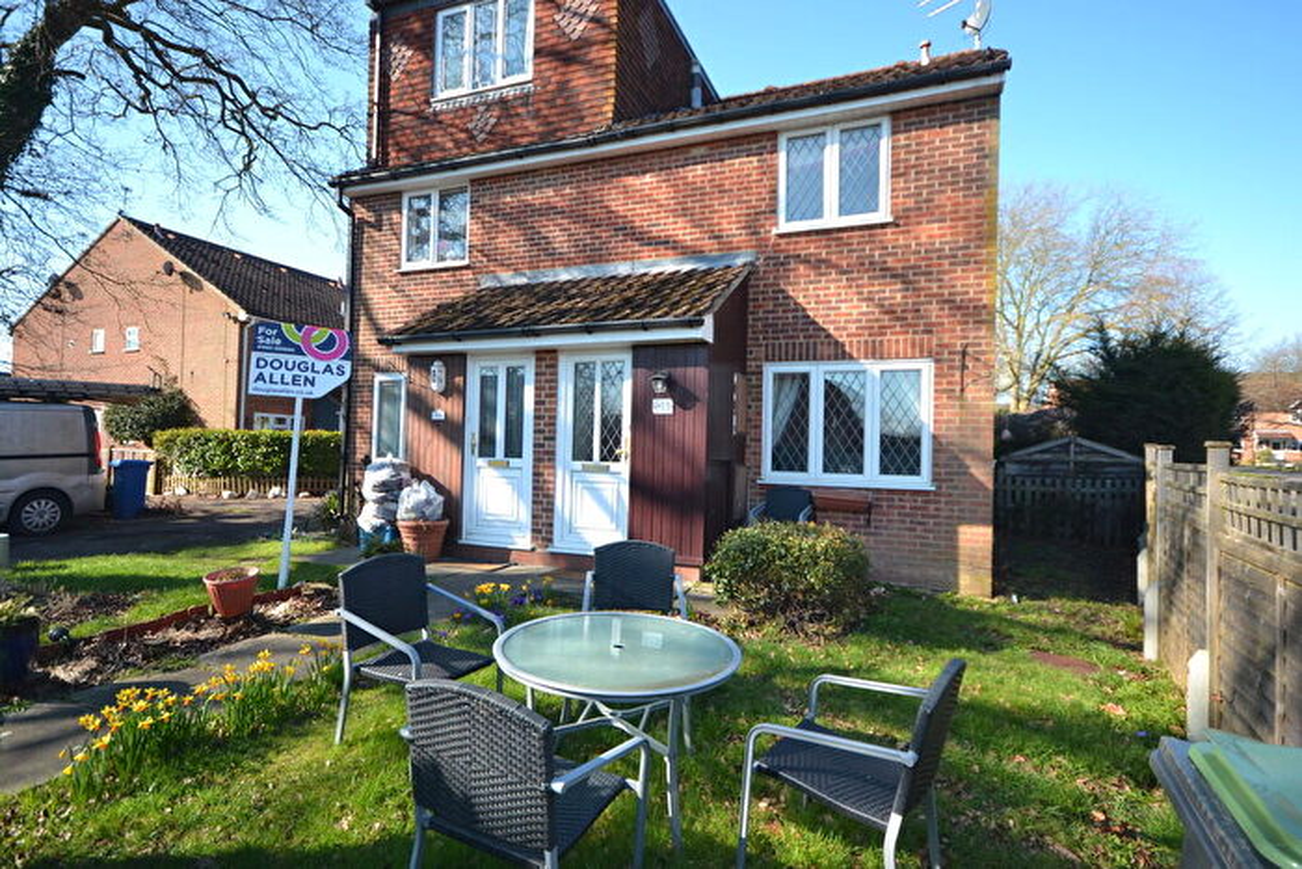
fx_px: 651
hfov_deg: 90.0
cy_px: 434
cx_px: 651
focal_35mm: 18
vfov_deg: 67.4
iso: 100
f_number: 5.6
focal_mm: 12
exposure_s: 1/125
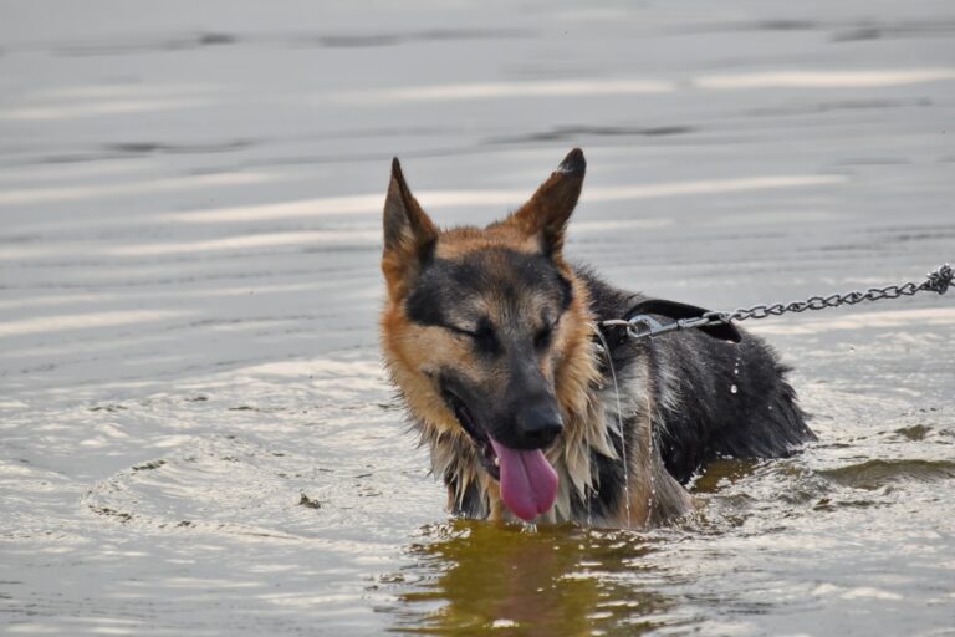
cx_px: 478
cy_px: 318
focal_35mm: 450
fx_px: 11937
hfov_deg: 4.6
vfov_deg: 3.1
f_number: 8
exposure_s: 1/500
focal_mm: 300
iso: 720
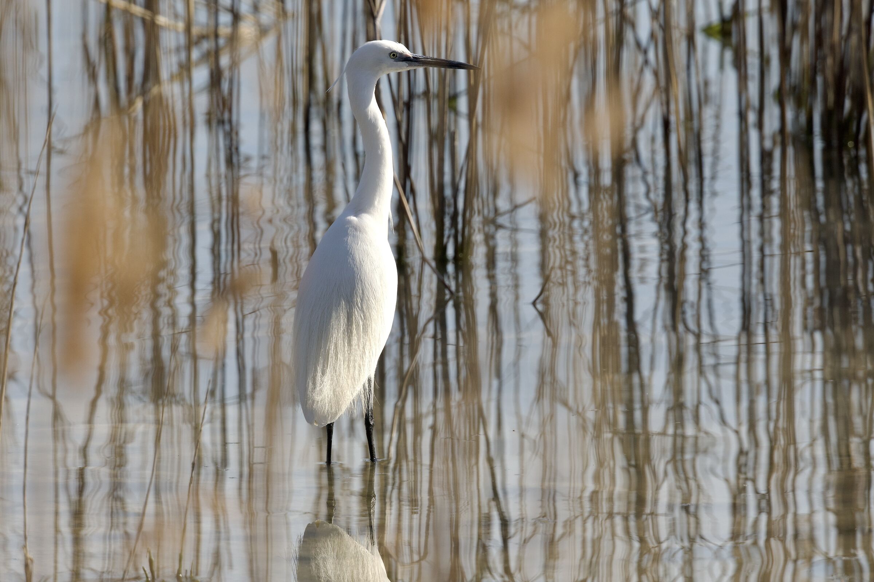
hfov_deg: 2.9
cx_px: 437
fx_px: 16993
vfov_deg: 2.0
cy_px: 291
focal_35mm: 700
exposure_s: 1/1250
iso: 450
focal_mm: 700
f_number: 11
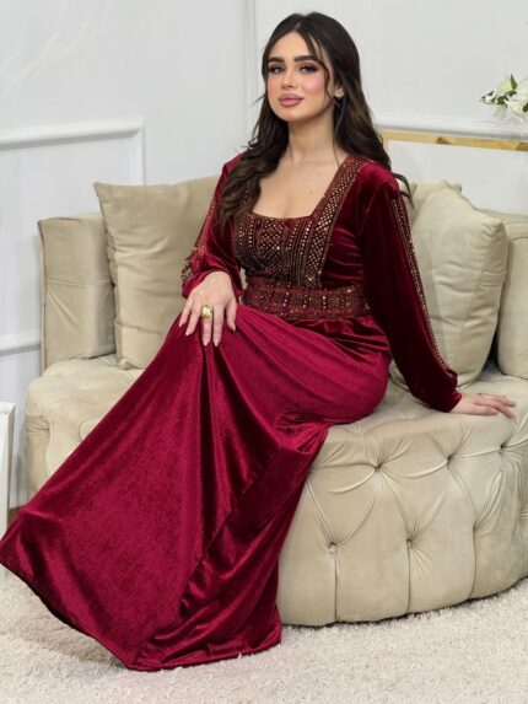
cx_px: 264
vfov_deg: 16.4
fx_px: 2440
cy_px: 352
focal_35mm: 120
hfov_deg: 12.4
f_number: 2.8
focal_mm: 15.66
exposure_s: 1/99
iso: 64
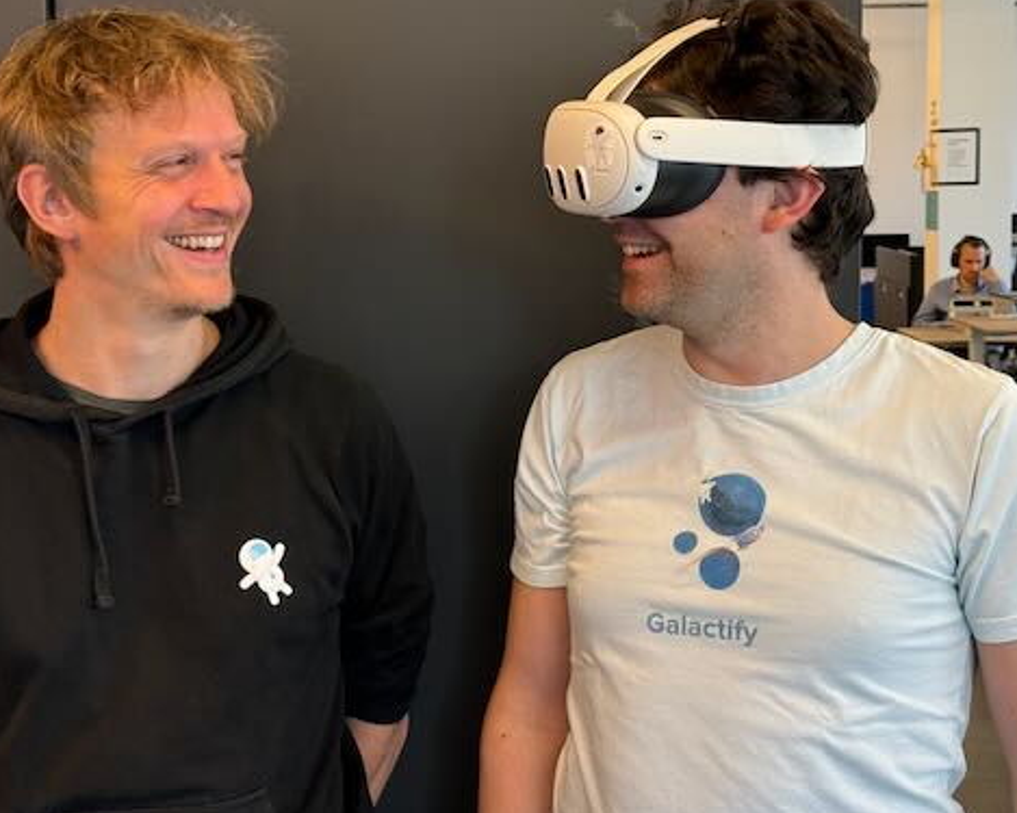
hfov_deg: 29.6
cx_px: 497
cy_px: 304
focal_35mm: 64
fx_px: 1926
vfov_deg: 23.8
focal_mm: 6.76
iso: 64
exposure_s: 1/50
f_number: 1.78
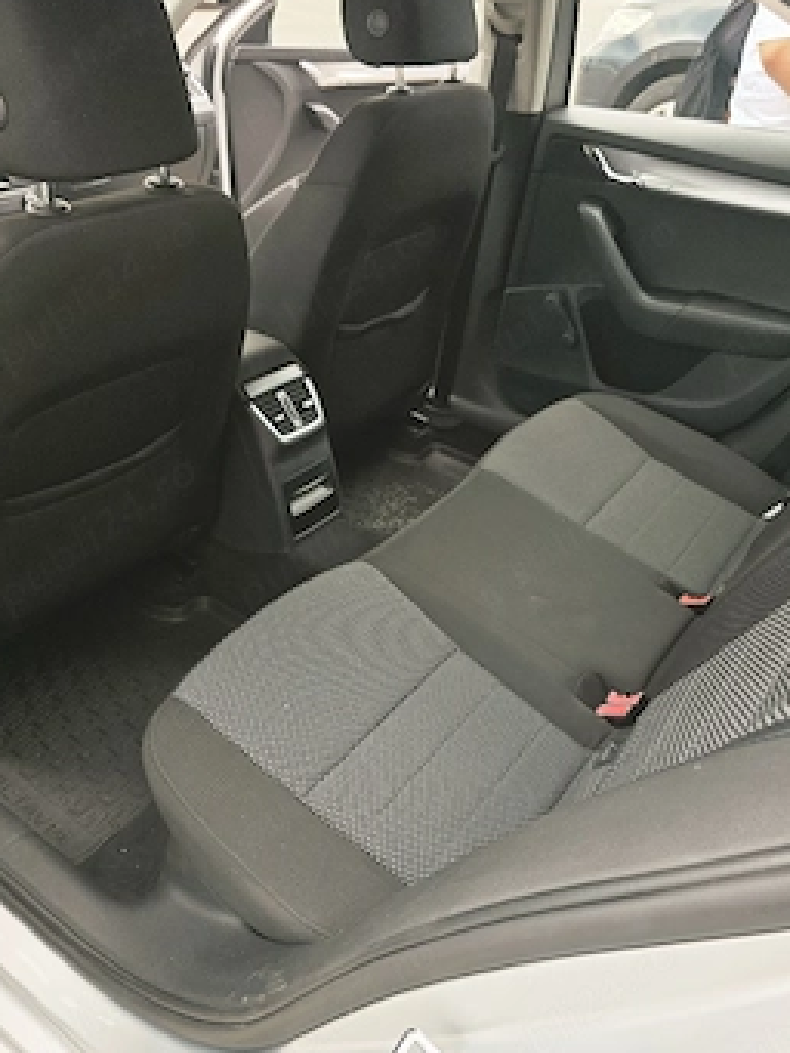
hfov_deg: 51.4
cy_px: 571
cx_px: 398
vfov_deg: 65.2
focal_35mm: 27
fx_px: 821
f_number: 1.7
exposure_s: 1/182
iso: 50
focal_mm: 6.3
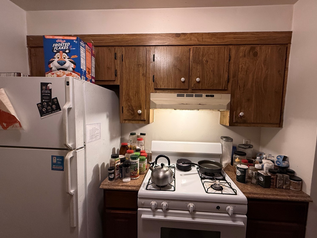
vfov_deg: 81.7
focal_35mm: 15
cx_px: 166
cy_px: 124
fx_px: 137
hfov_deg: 98.1
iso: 320
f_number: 2.2
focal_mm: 2.22
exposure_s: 1/120
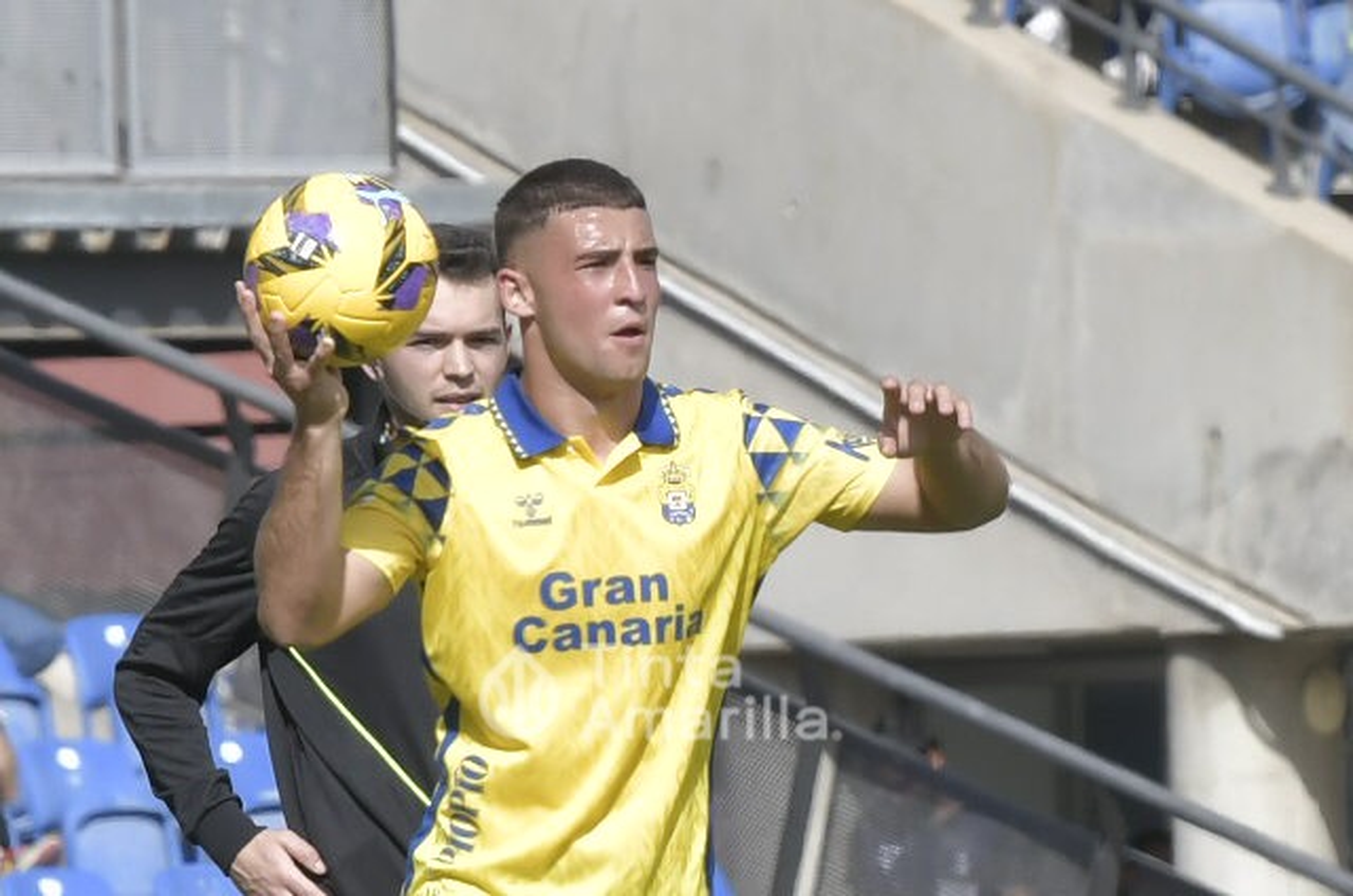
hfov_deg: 10.3
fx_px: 7502
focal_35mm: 200
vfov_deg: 6.8
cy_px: 448
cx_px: 676
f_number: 7.1
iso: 250
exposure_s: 1/1250
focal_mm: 200
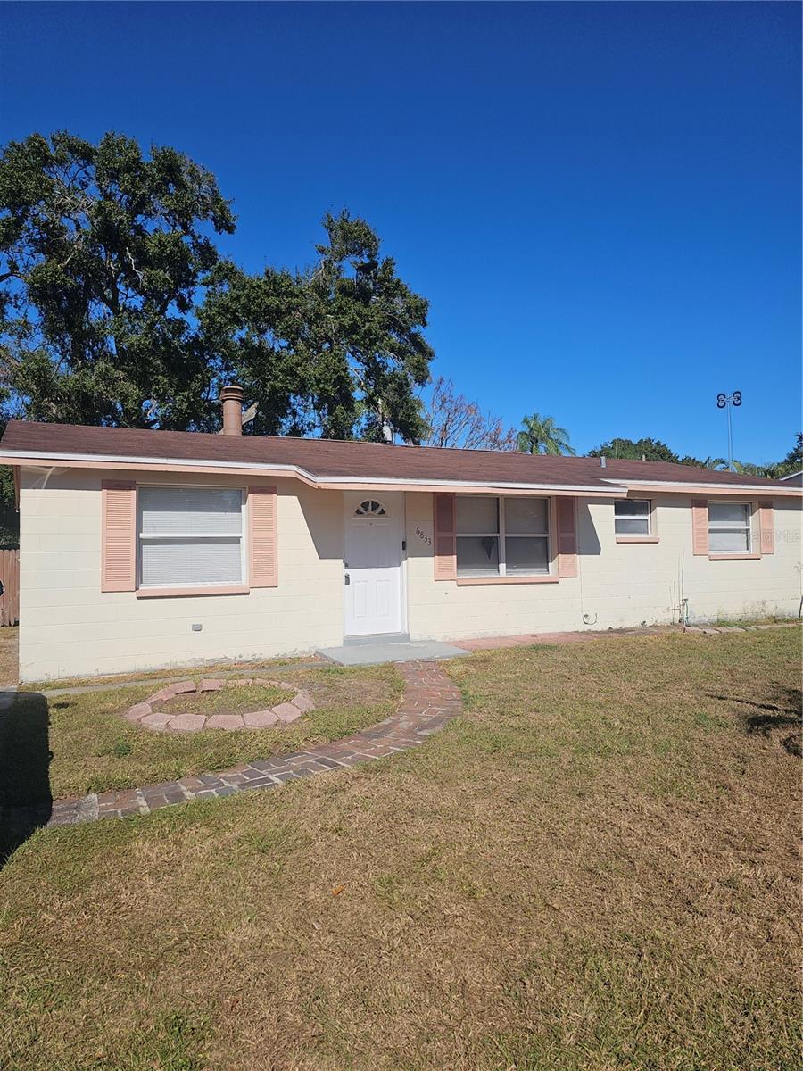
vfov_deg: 73.9
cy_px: 536
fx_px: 711
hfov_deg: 58.9
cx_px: 402
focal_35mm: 23
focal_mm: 6.3
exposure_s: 1/1714
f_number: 1.7
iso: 10
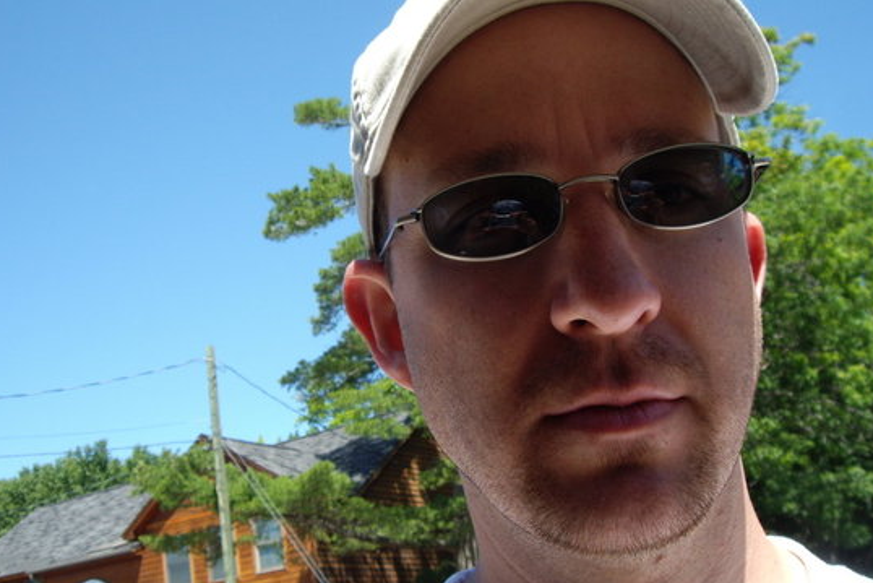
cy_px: 325
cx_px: 398
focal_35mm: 47
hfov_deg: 41.9
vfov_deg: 28.6
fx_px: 1140
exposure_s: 1/160
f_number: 4.3
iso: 50
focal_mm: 6.2
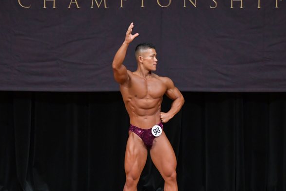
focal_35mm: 355
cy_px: 120
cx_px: 126
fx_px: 2821
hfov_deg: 5.8
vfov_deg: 3.9
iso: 4000
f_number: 5.6
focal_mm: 180
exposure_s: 1/400
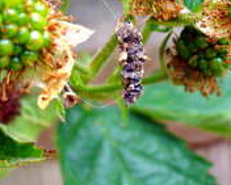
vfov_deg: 19.1
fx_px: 540
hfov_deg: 24.0
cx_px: 156
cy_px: 24
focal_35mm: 79
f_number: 2.8
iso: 80
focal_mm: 6.1
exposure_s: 1/60
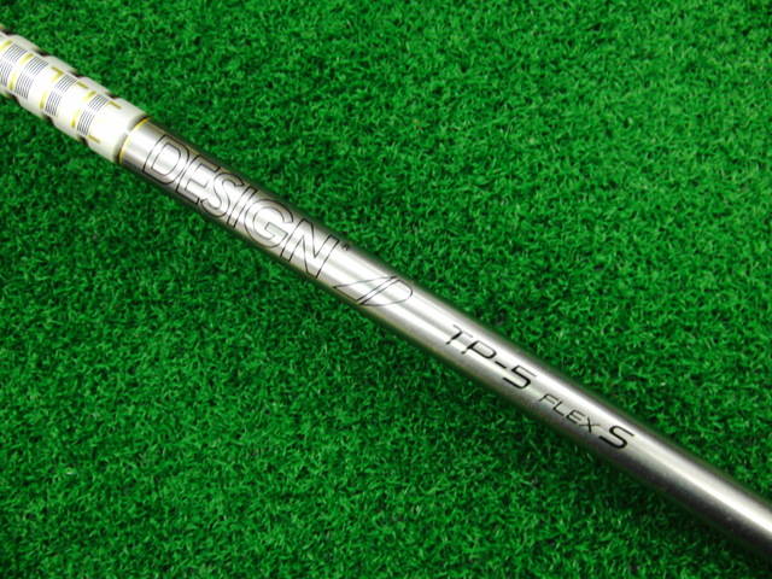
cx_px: 386
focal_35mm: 37
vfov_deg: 38.7
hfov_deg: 50.1
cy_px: 290
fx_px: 825
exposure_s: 1/40
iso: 400
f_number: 3.6
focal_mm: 6.42
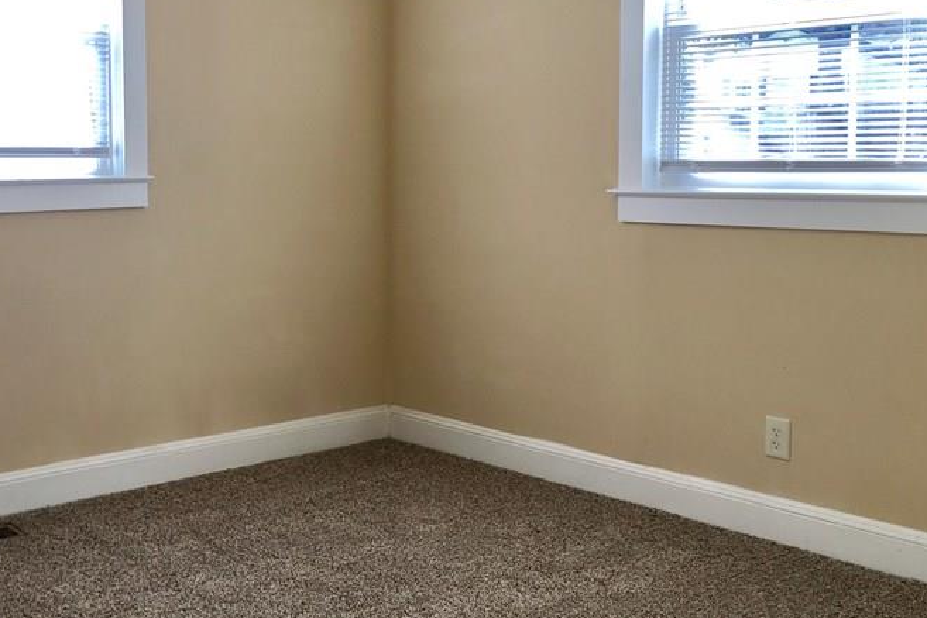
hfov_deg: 41.3
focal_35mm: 47
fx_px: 1210
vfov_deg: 28.6
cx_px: 303
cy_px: 254
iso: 40
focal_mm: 4.15
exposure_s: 1/120
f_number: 2.2
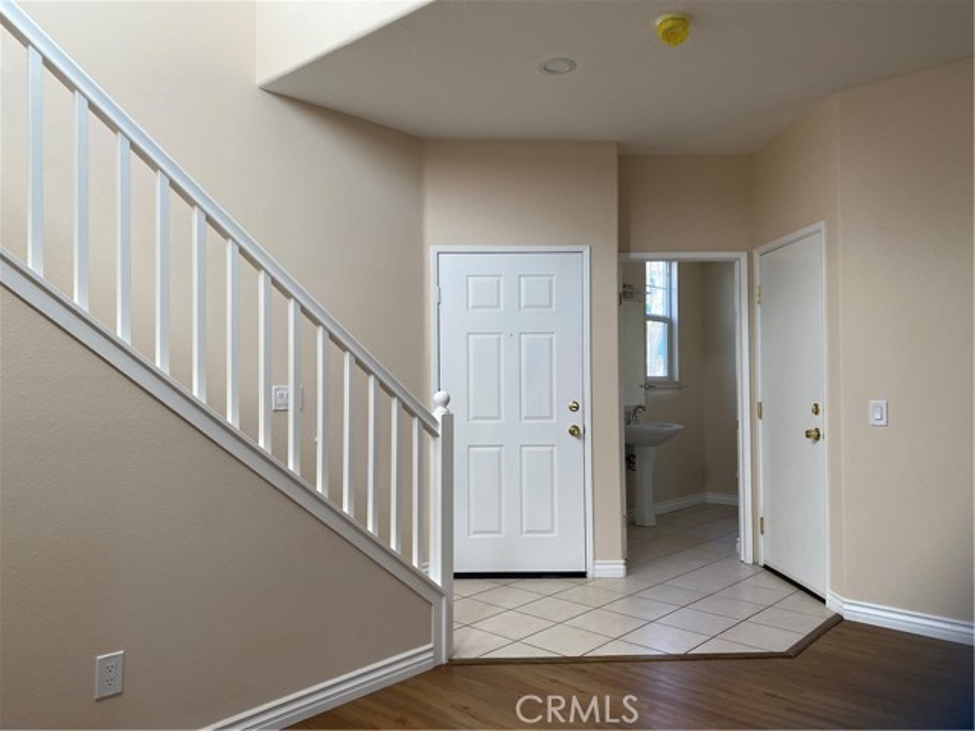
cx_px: 488
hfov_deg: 67.3
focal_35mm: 26
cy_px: 366
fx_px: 732
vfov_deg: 53.1
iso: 64
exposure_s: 1/120
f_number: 1.8
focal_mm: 4.25
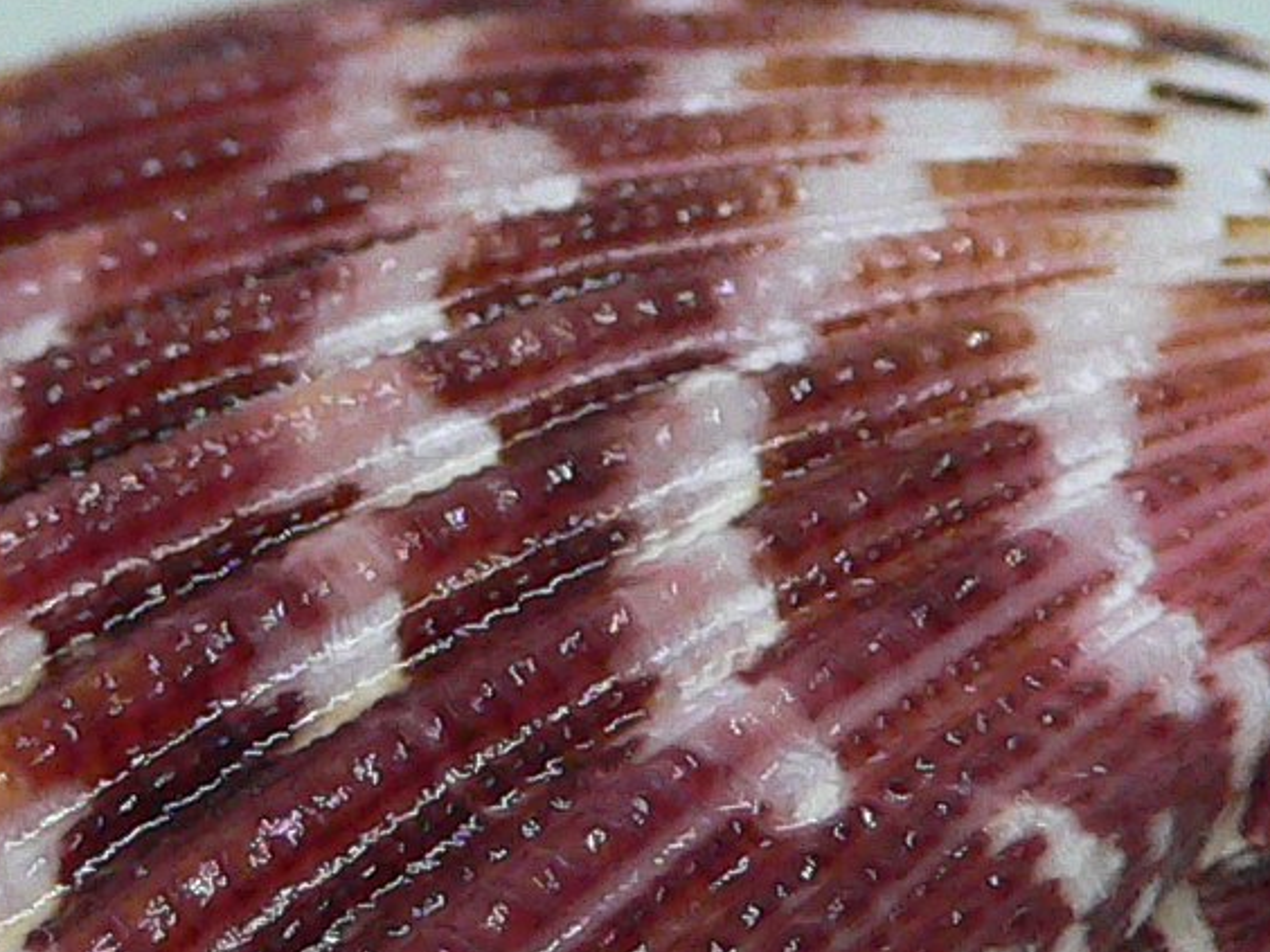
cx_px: 439
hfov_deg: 15.7
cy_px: 745
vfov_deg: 11.8
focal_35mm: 125
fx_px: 4586
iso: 200
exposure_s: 1/50
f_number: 2.8
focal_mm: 4.6
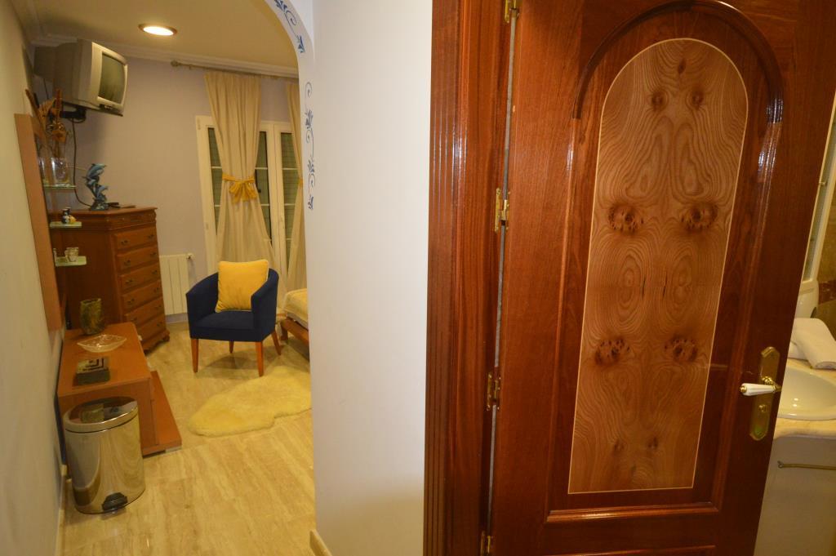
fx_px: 487
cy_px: 278
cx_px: 418
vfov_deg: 59.4
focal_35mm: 21
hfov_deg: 81.2
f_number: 4.8
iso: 2800
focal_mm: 14
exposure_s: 1/60
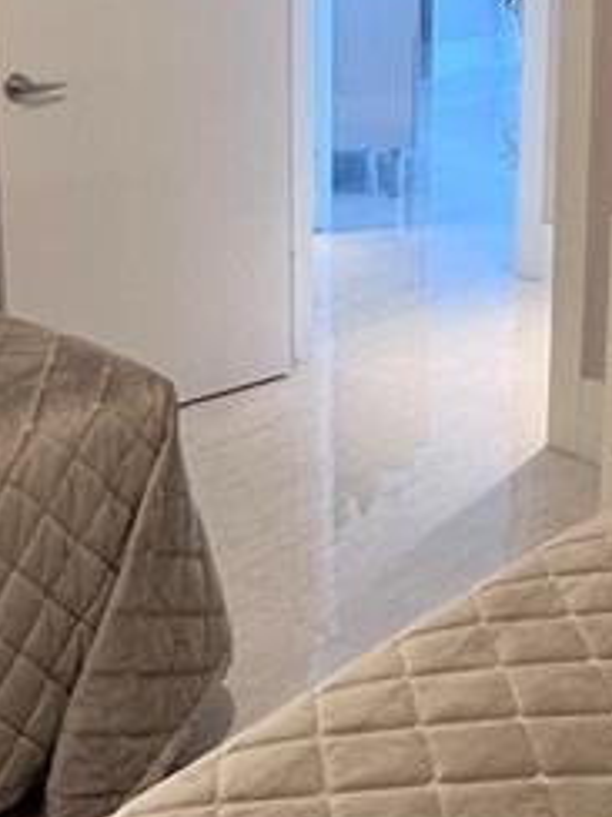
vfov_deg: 29.7
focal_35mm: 64
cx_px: 368
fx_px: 1509
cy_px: 198
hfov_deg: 22.9
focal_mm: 1.57
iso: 160
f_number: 1.8
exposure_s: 1/60
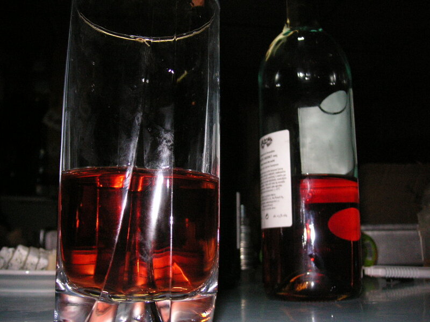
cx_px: 215
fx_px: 460
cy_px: 161
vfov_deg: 38.7
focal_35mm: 37
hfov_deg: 50.1
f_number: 6.7
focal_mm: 6.1
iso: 160
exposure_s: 1/45
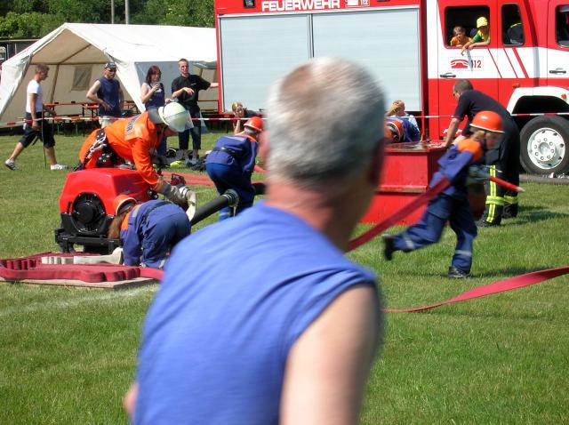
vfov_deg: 14.5
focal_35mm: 102
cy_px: 212
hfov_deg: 19.3
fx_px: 1674
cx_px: 284
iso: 50
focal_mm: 17.1
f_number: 8.2
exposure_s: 1/100
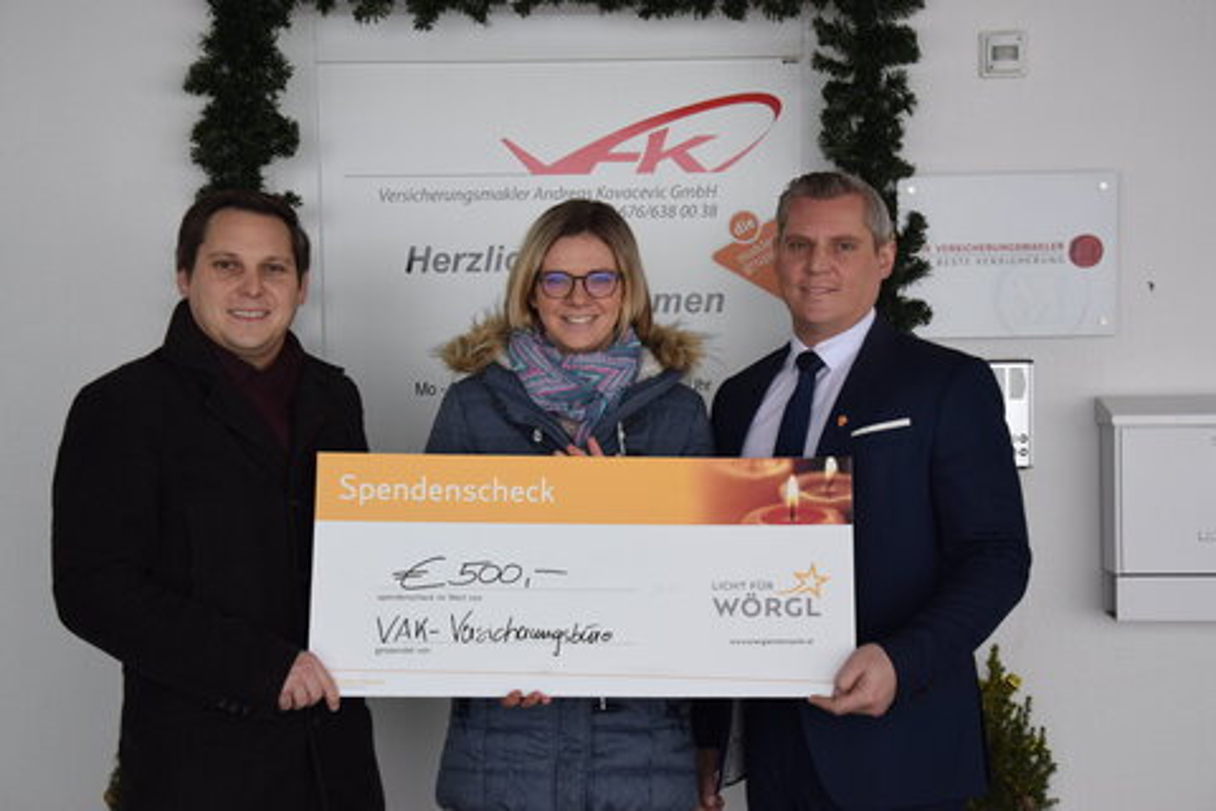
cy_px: 406
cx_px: 608
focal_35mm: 63
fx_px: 2128
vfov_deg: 21.6
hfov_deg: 31.9
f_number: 5.6
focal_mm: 42
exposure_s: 1/125
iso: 400
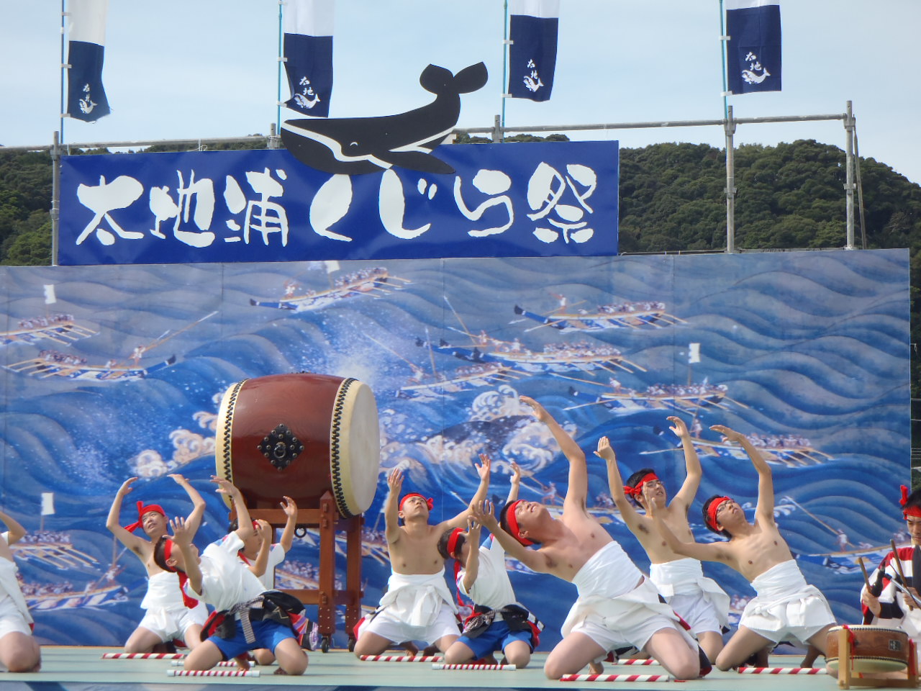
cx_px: 460
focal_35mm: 96
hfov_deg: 20.4
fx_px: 2554
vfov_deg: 15.4
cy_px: 346
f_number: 4.8
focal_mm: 17.22
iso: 80
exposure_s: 1/320
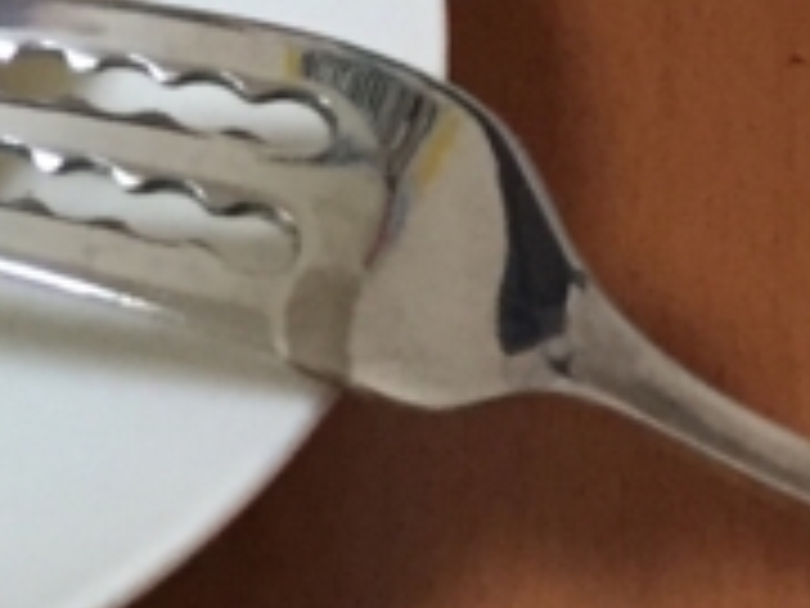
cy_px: -99
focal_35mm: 165
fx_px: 3861
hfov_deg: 10.1
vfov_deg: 8.9
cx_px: -1282
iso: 160
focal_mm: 4.15
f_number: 2.2
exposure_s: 1/30
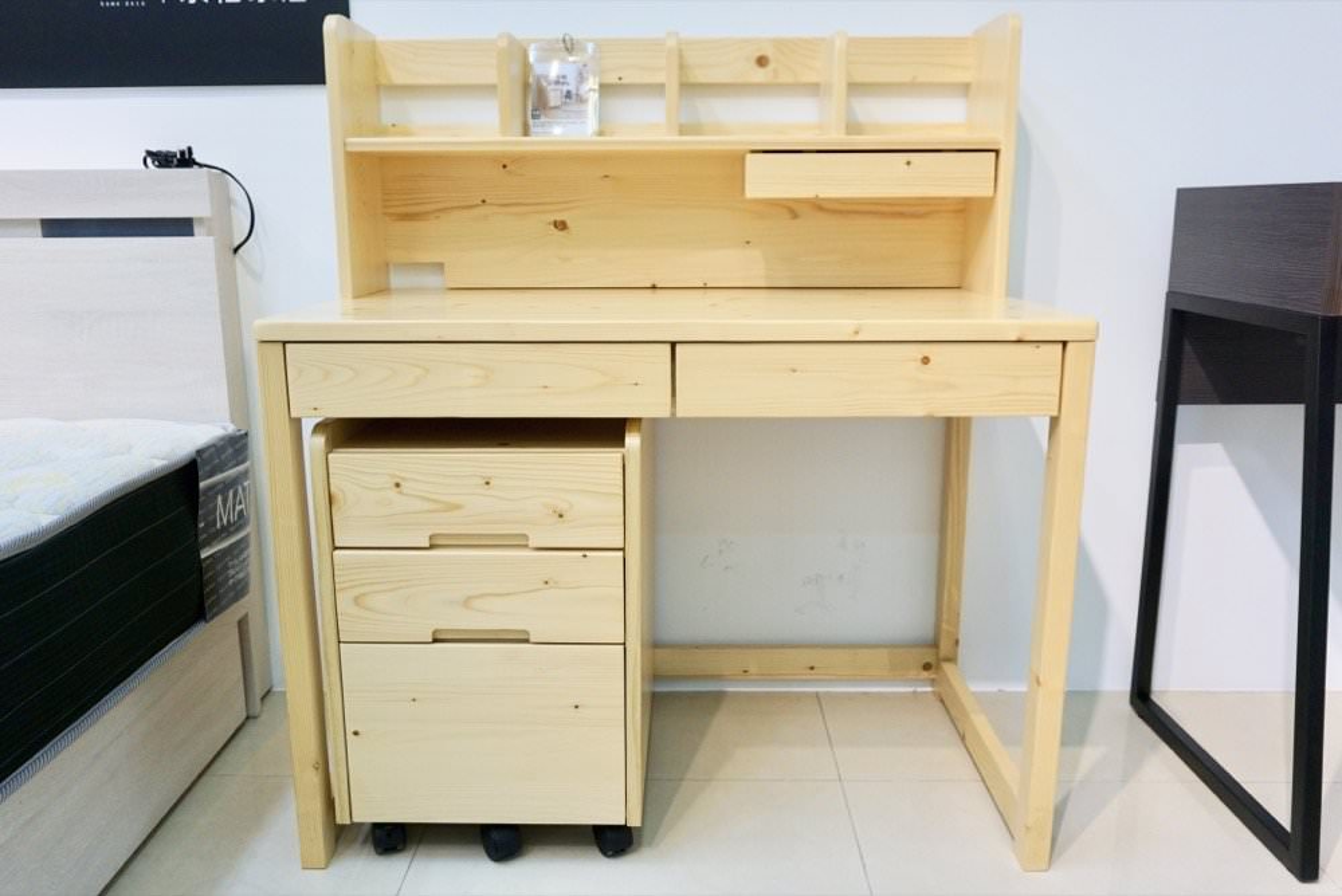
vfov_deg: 45.7
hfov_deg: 64.5
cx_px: 671
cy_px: 448
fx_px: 1063
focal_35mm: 28
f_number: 4
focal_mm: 19
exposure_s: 1/160
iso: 640
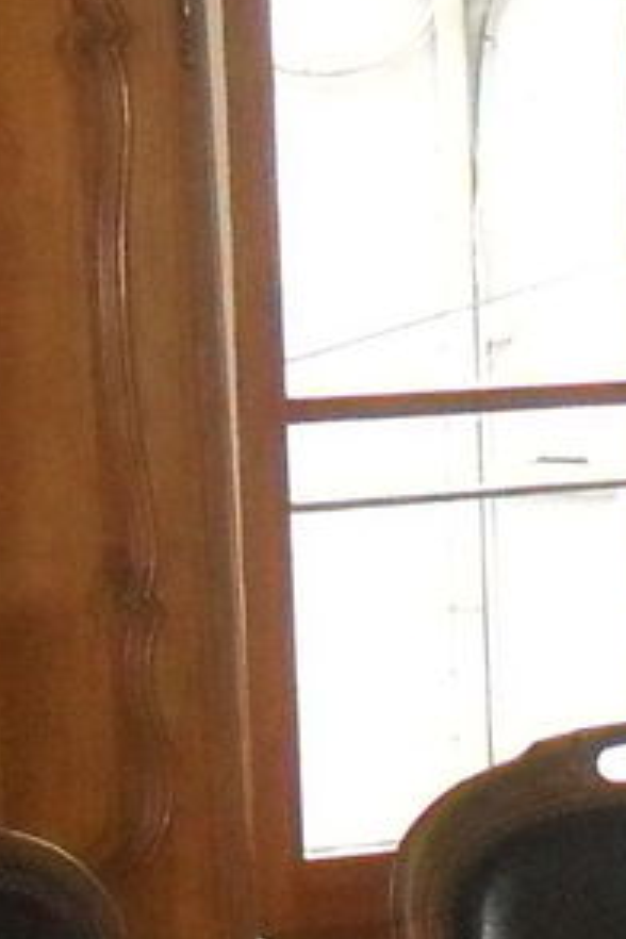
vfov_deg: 10.2
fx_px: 5164
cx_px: 1124
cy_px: 1201
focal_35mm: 198
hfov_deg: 6.8
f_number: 2.8
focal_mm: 6.2
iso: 400
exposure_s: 1/45
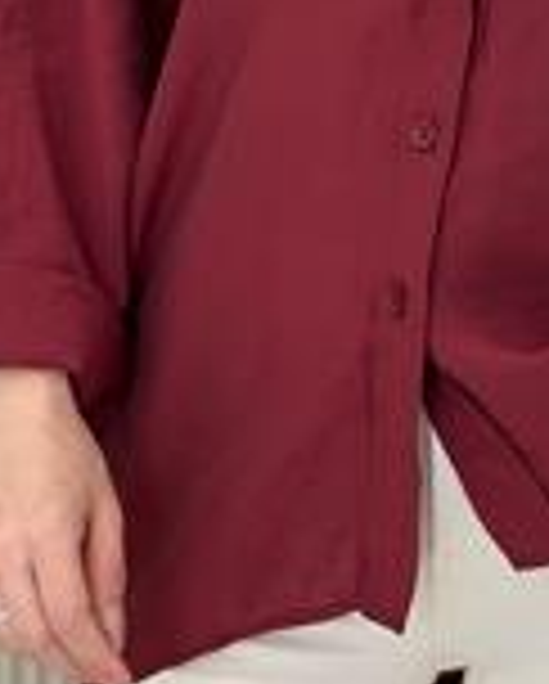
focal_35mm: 164
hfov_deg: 9.4
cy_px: -115
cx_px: 536
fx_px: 3324
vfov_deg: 11.5
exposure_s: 1/221
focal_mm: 6.86
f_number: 1.78
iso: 80
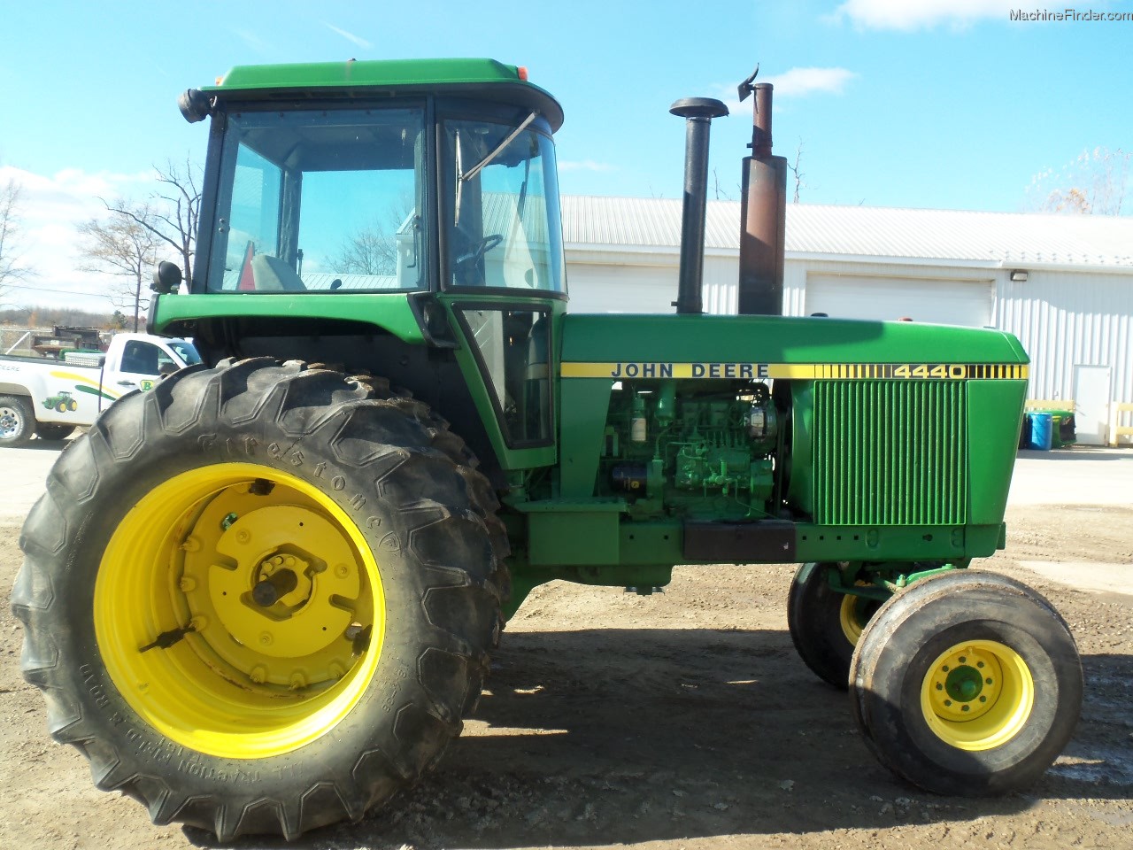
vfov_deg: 37.7
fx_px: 1244
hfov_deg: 49.0
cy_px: 425
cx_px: 566
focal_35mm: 38
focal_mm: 6.7
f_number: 3.7
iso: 80
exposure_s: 1/250
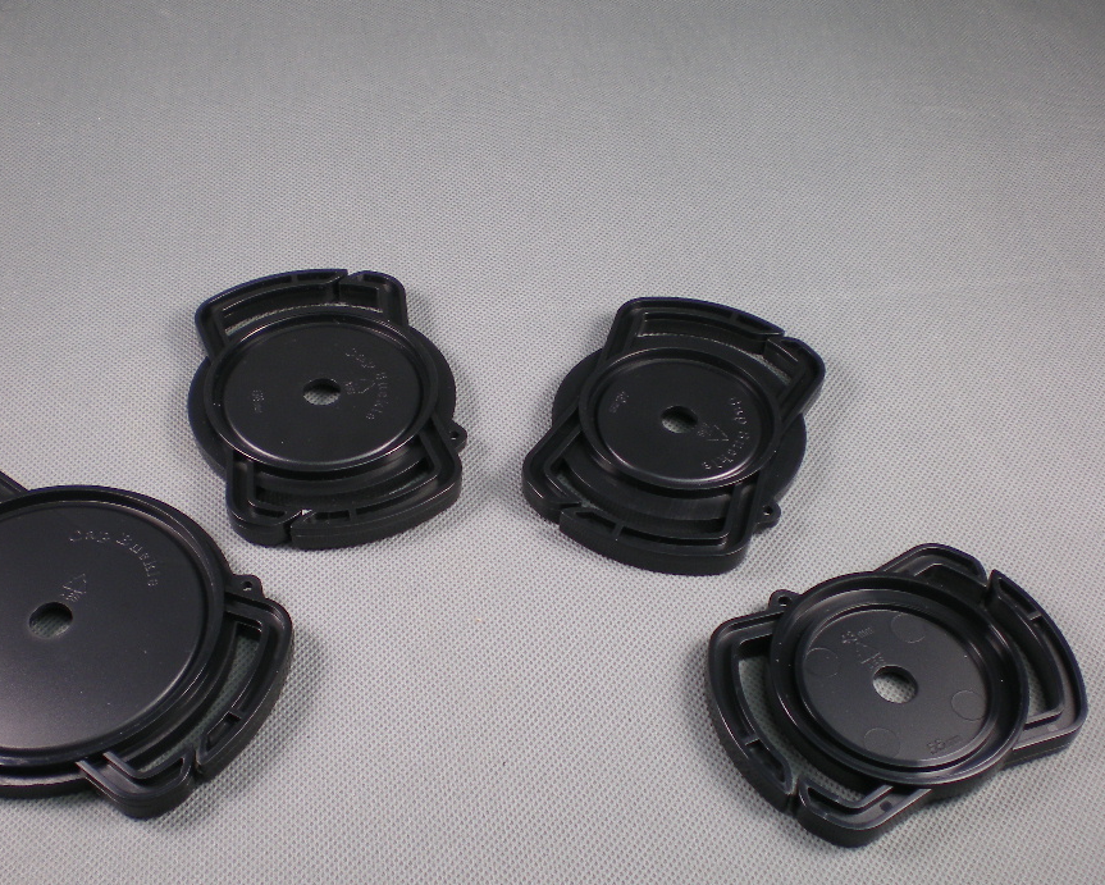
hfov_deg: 41.8
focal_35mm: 44
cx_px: 455
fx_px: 1439
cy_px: 447
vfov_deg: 34.2
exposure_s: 1/50
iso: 64
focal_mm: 6.3
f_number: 3.1
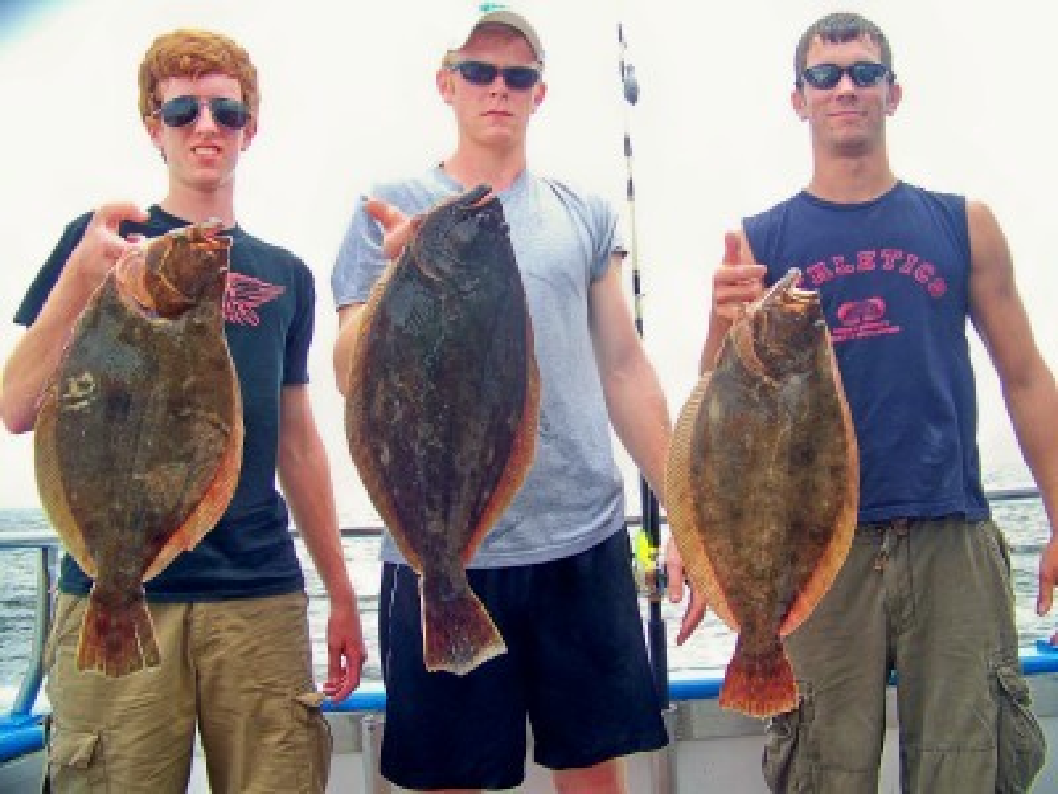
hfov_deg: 51.4
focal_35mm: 36
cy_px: 397
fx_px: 1100
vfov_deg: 39.7
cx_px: 529
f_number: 2.8
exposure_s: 1/200
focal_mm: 5.85
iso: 64
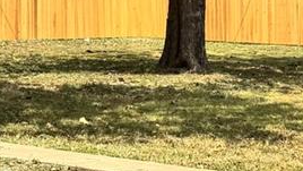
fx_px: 1206
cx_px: -94
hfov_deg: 13.8
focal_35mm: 150
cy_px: -61
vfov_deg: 8.0
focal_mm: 6.76
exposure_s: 1/2959
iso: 80
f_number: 1.78
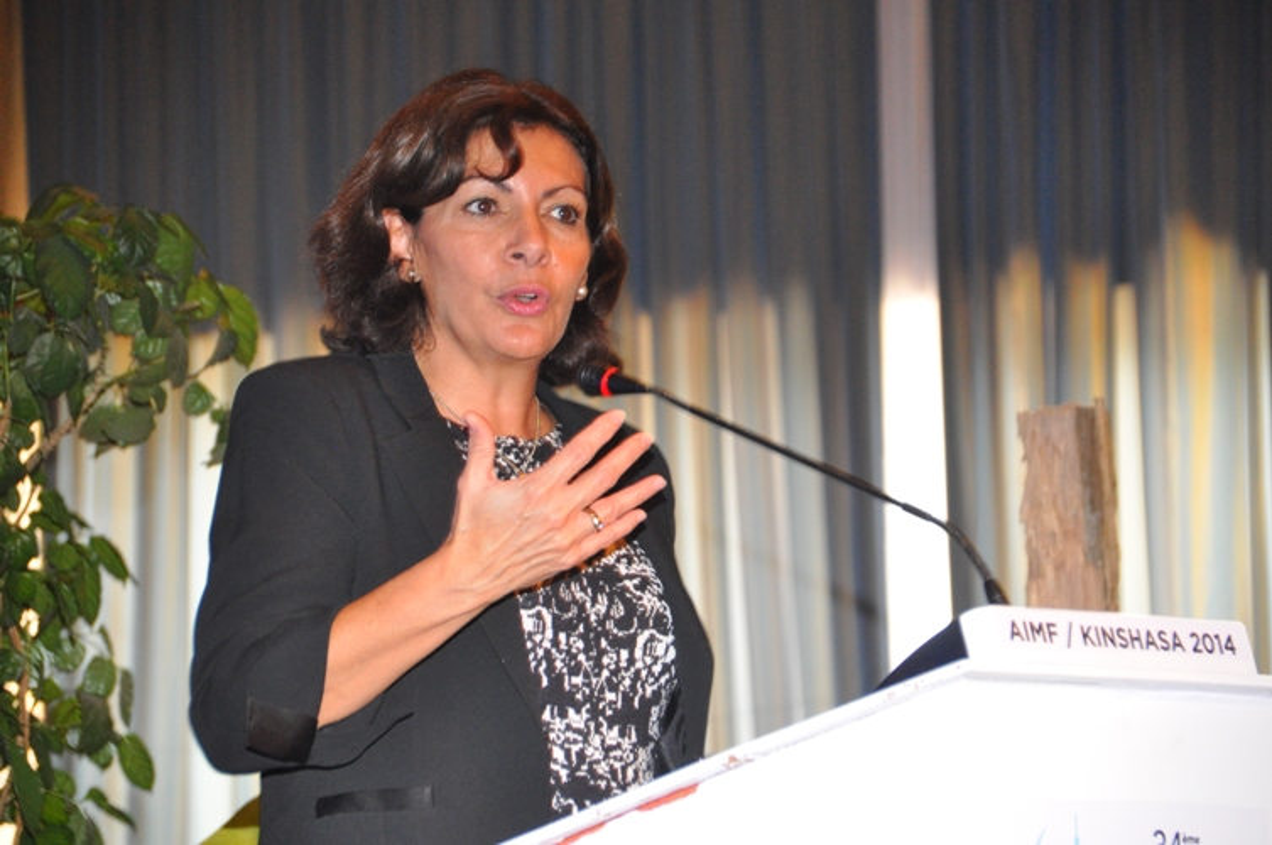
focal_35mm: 183
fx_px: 6458
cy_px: 422
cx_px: 636
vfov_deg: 7.5
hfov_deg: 11.2
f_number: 6.7
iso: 1600
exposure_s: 1/60
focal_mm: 122
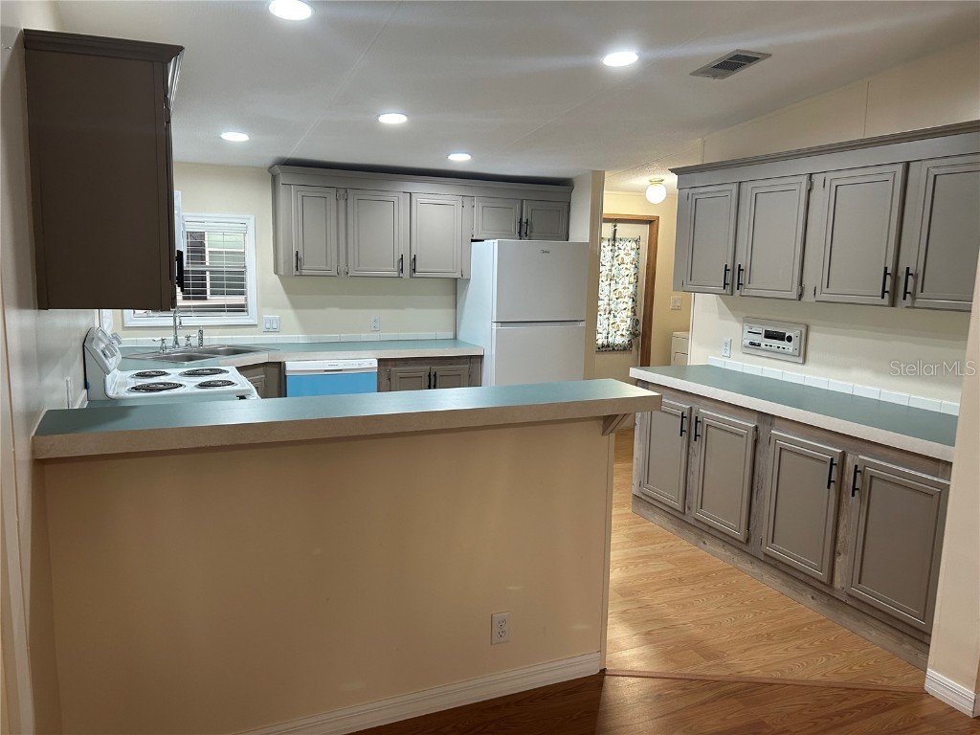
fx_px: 736
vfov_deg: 53.1
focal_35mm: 26
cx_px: 490
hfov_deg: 67.3
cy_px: 368
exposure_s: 1/120
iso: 125
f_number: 1.5
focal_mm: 5.7
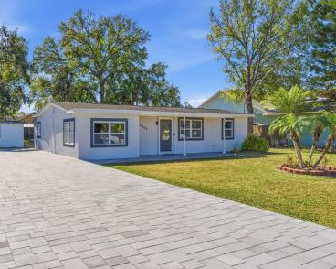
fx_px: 314
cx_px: 159
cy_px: 133
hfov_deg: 56.3
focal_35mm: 32
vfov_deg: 46.3
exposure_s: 1/10000
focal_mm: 27.5
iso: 1600
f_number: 11
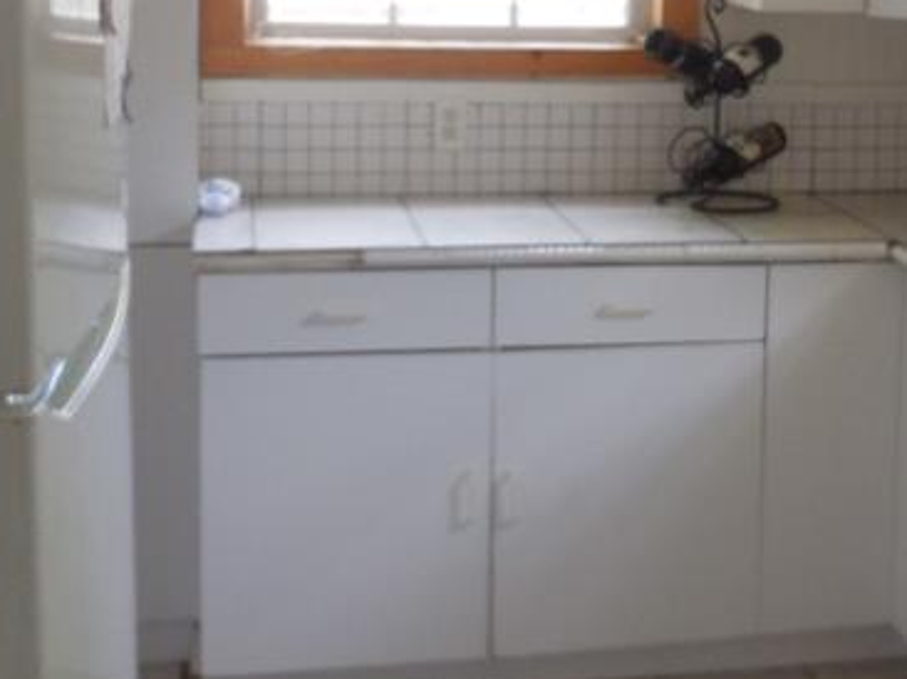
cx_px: 803
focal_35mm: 70
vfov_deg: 20.8
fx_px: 1833
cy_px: 159
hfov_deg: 26.9
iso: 160
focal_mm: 4.5
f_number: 3.1
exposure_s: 1/30
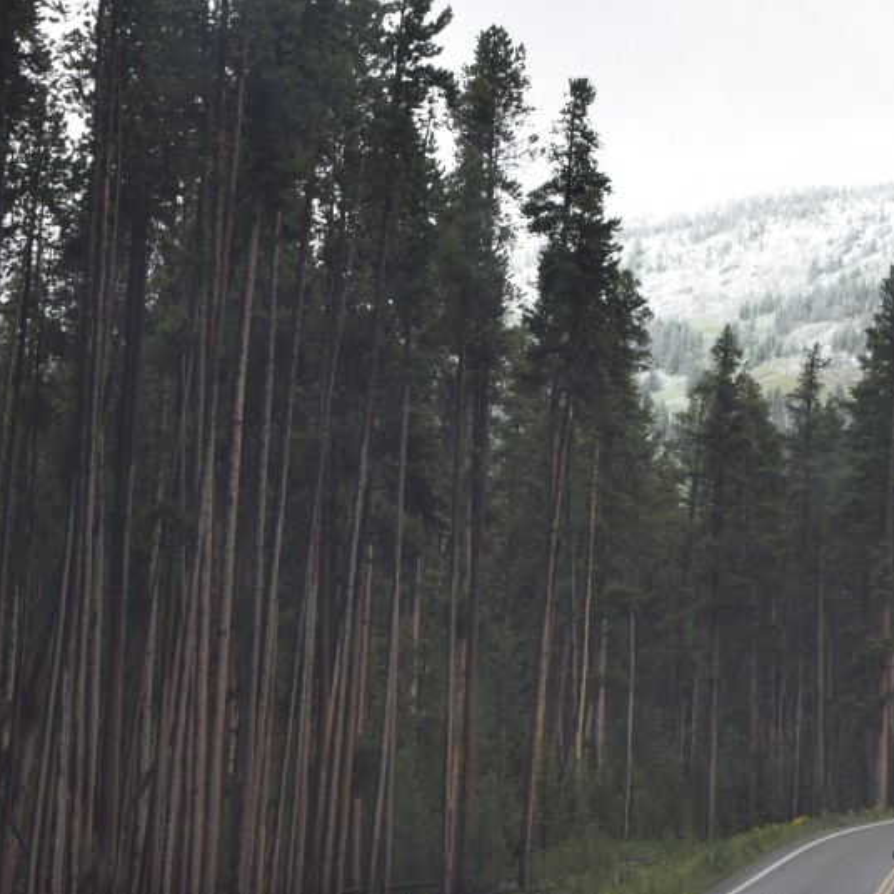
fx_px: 3910
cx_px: 812
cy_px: 327
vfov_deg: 13.0
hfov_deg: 12.9
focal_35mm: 134
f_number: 5.6
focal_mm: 55
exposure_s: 1/125
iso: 110
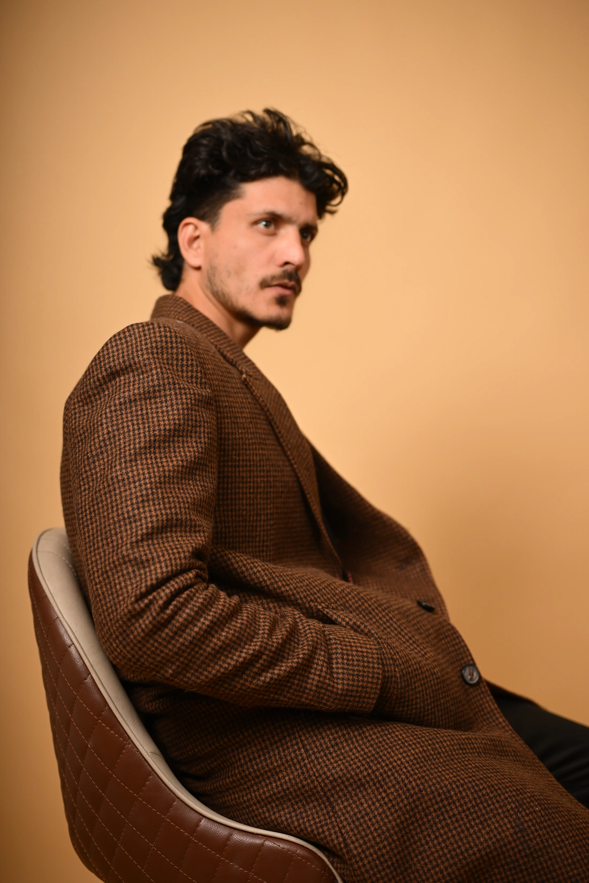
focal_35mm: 50
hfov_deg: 27.0
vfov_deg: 39.6
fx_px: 1227
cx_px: 294
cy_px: 442
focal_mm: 50
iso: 160
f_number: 2.2
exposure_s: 1/1000
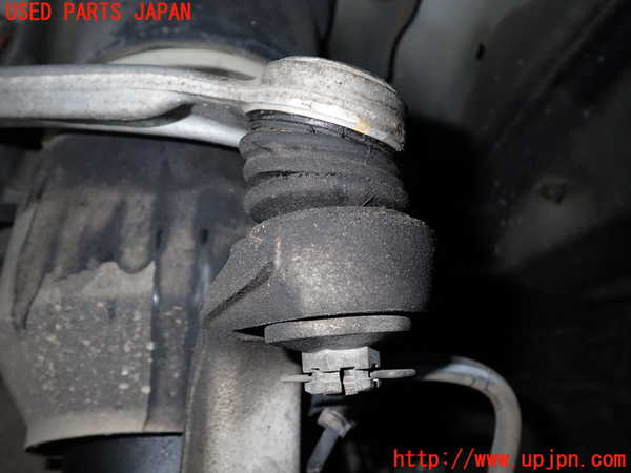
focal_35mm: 30
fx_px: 547
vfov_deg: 46.8
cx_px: 316
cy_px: 236
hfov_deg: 60.0
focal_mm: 5.4
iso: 200
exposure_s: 1/30
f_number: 6.3
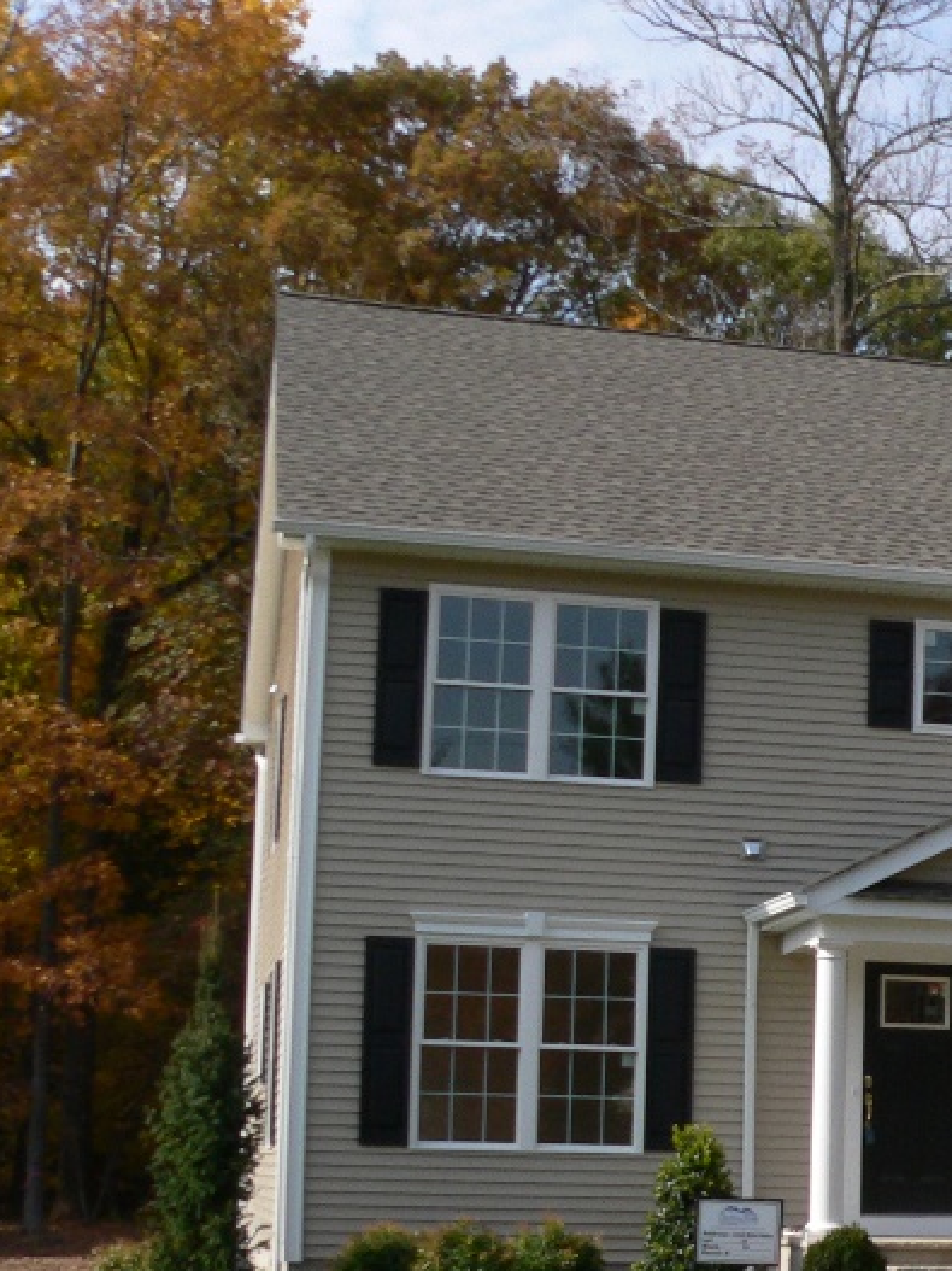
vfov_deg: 27.6
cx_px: 1104
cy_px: 868
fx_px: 2568
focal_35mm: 70
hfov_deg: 19.9
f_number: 4
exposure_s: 1/800
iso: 100
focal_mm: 6
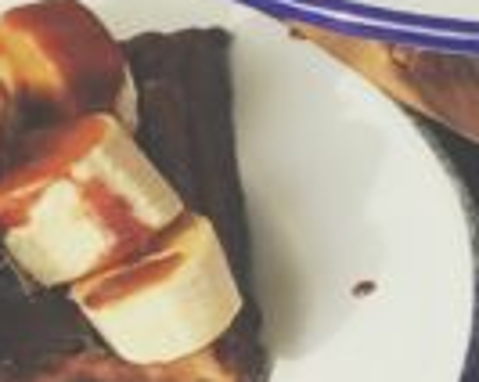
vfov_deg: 3.6
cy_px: -360
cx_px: 1170
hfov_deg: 4.4
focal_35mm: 429
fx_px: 6073
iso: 20
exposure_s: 1/132
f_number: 2.8
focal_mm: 6.6
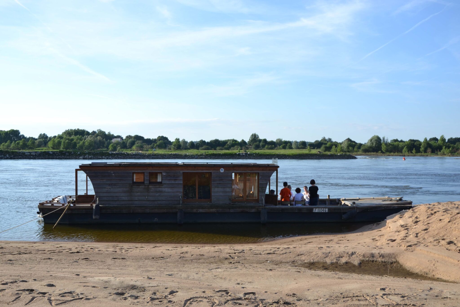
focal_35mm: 39
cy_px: 154
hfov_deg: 49.6
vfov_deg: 34.2
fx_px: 498
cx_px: 230
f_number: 7.1
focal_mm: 26
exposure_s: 1/200
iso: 100
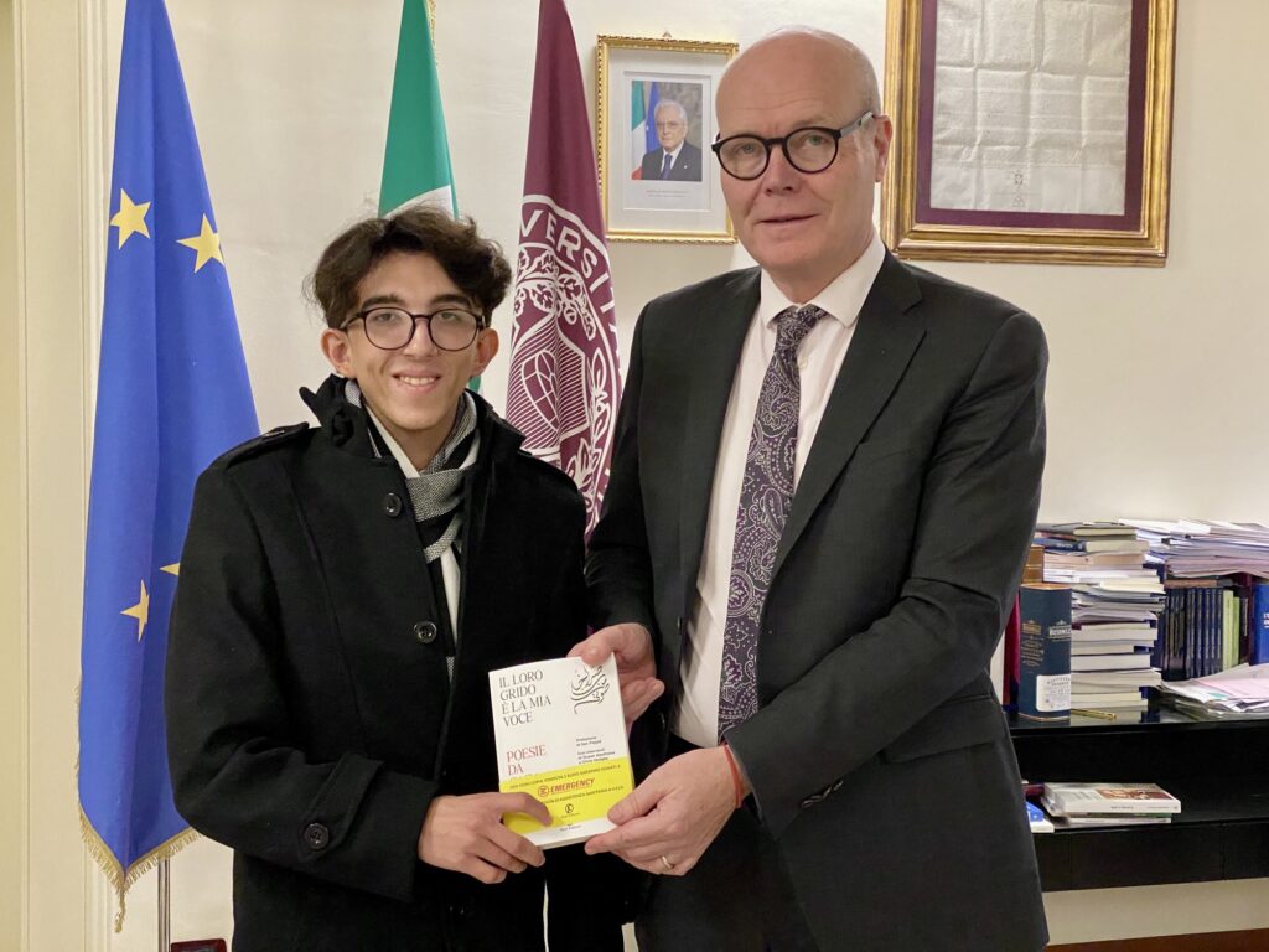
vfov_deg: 28.0
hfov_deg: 36.8
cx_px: 634
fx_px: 1906
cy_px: 476
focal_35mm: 52
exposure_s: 1/50
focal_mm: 6
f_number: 2
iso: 400
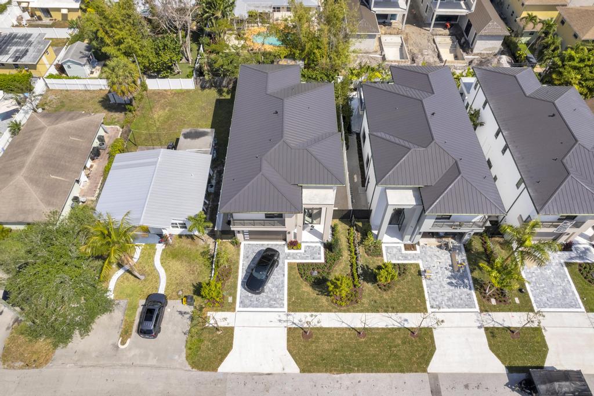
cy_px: 198
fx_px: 363
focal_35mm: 22
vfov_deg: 57.2
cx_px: 297
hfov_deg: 78.6
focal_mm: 8.38
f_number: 2.8
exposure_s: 1/4000
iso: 130
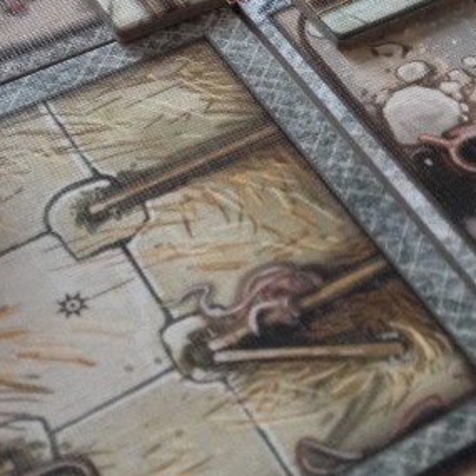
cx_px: 484
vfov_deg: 15.0
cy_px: -149
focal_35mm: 111
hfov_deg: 15.4
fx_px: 1727
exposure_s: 1/20
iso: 125
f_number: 2.4
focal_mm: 4.28
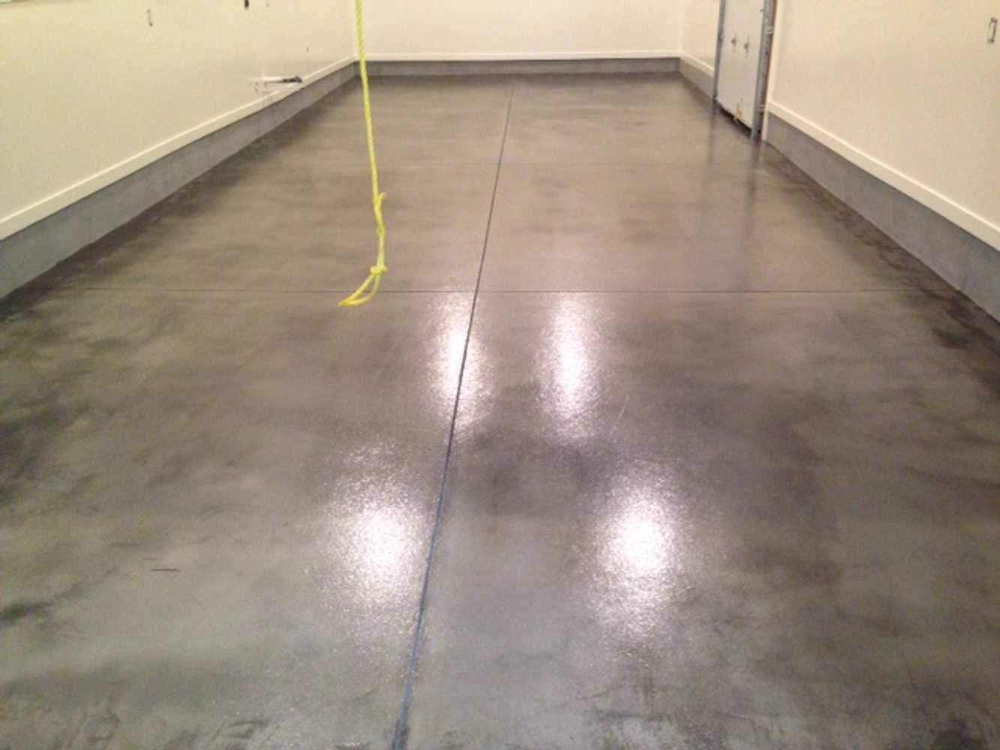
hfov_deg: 55.3
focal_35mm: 33
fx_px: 953
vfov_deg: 43.0
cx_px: 500
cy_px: 375
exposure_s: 1/17
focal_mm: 4.13
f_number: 2.4
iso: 400
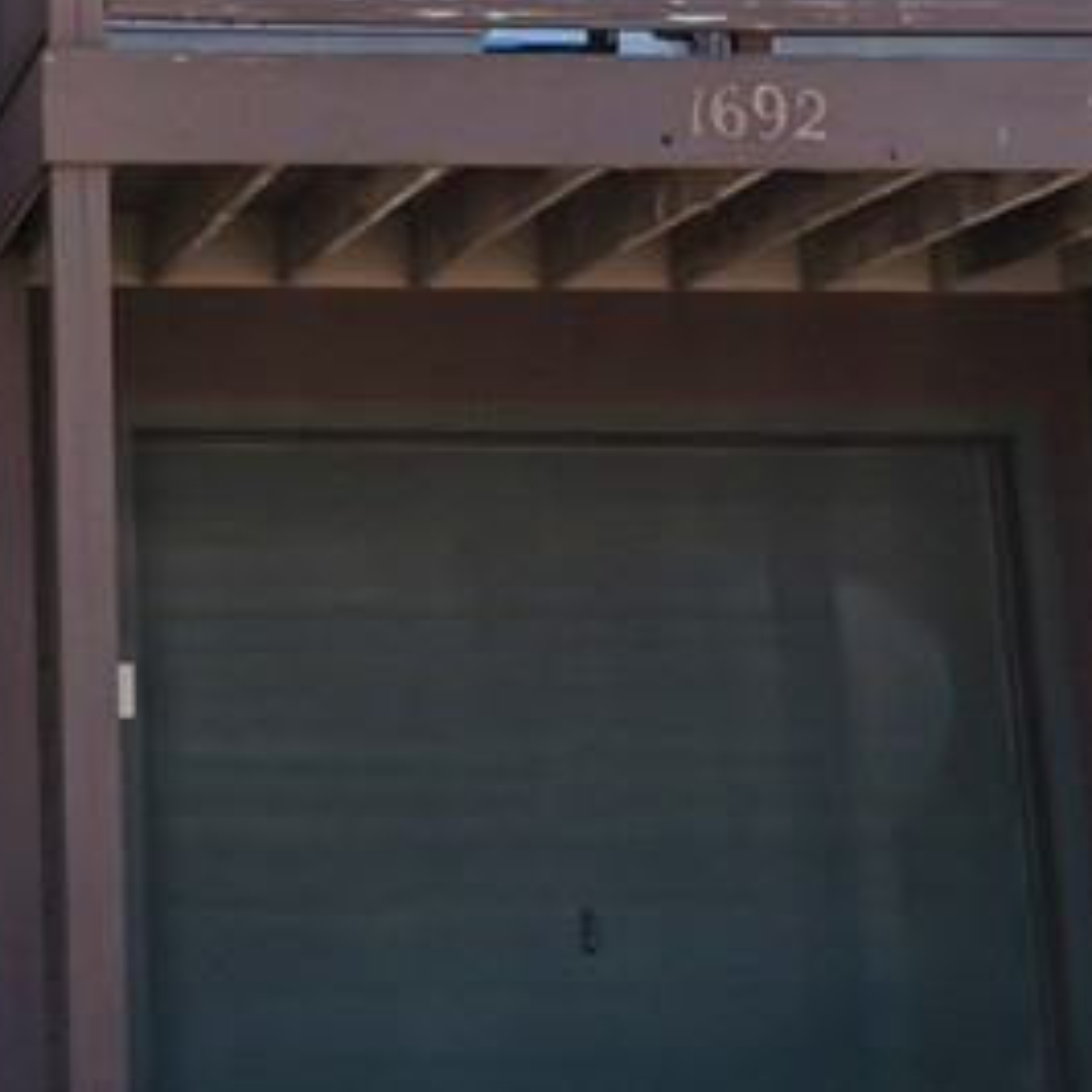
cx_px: -195
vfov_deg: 15.8
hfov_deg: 16.1
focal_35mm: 104
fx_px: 3715
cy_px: -374
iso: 640
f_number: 5.6
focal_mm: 19.2
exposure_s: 1/640
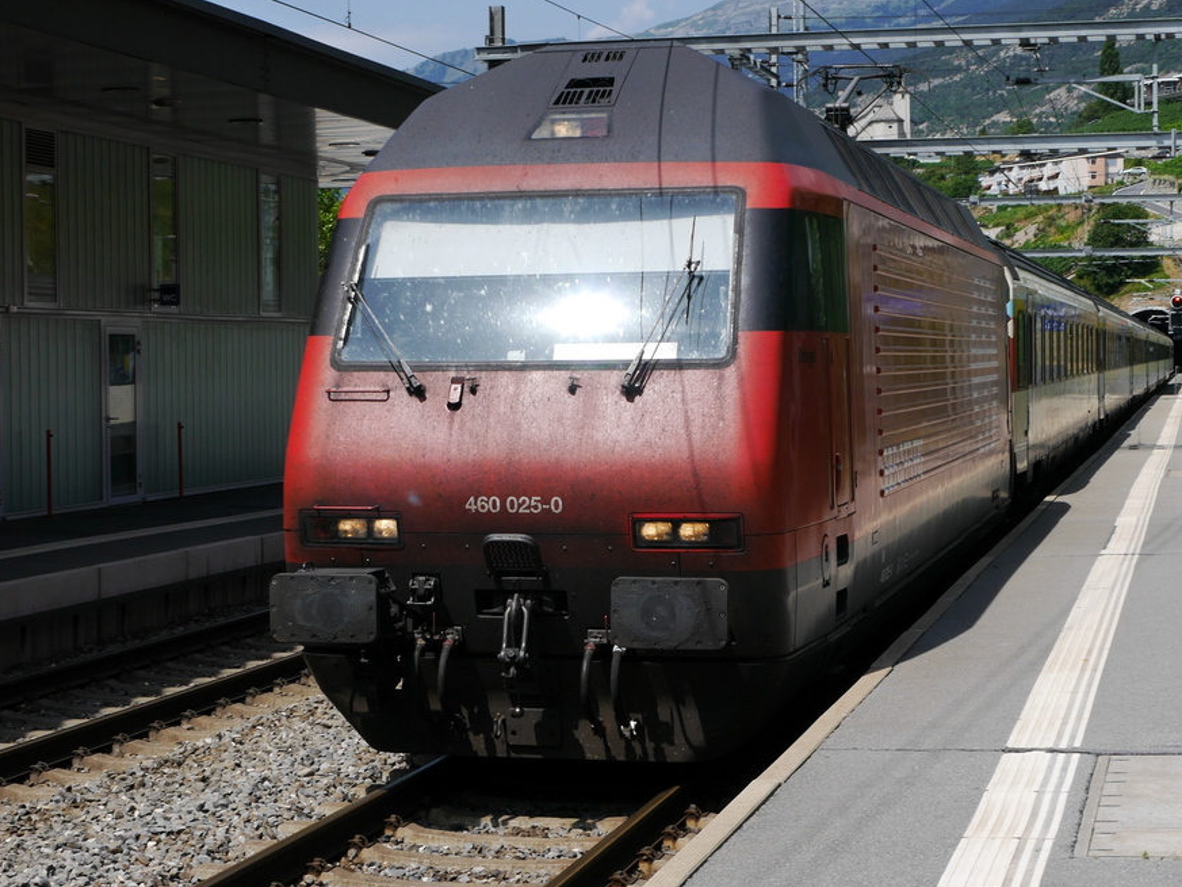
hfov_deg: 25.3
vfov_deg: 19.1
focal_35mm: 77
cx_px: 502
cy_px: 409
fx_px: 2630
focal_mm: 28
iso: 160
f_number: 10
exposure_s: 1/400
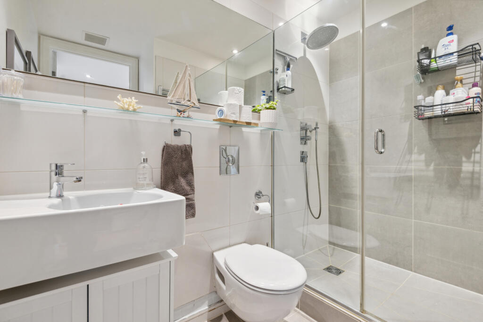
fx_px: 215
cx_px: 242
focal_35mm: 16
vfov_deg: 73.8
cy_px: 161
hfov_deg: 96.7
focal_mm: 16
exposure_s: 1/2.5
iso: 320
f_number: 8
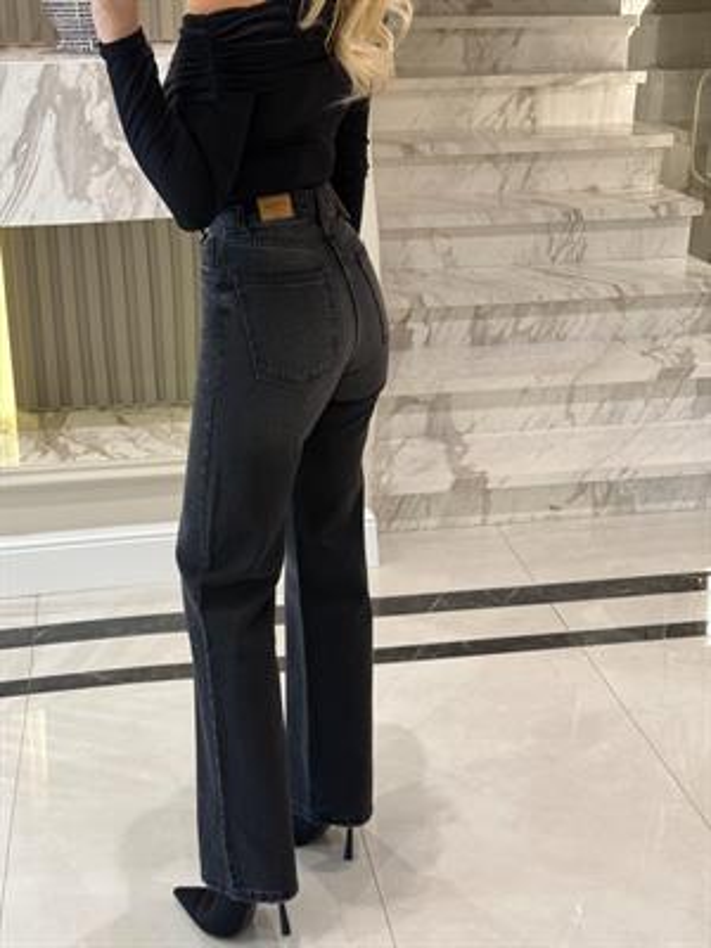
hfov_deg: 30.3
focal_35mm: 48
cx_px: 356
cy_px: 474
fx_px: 1315
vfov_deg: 39.7
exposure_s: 1/50
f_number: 1.78
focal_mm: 6.76
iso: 160
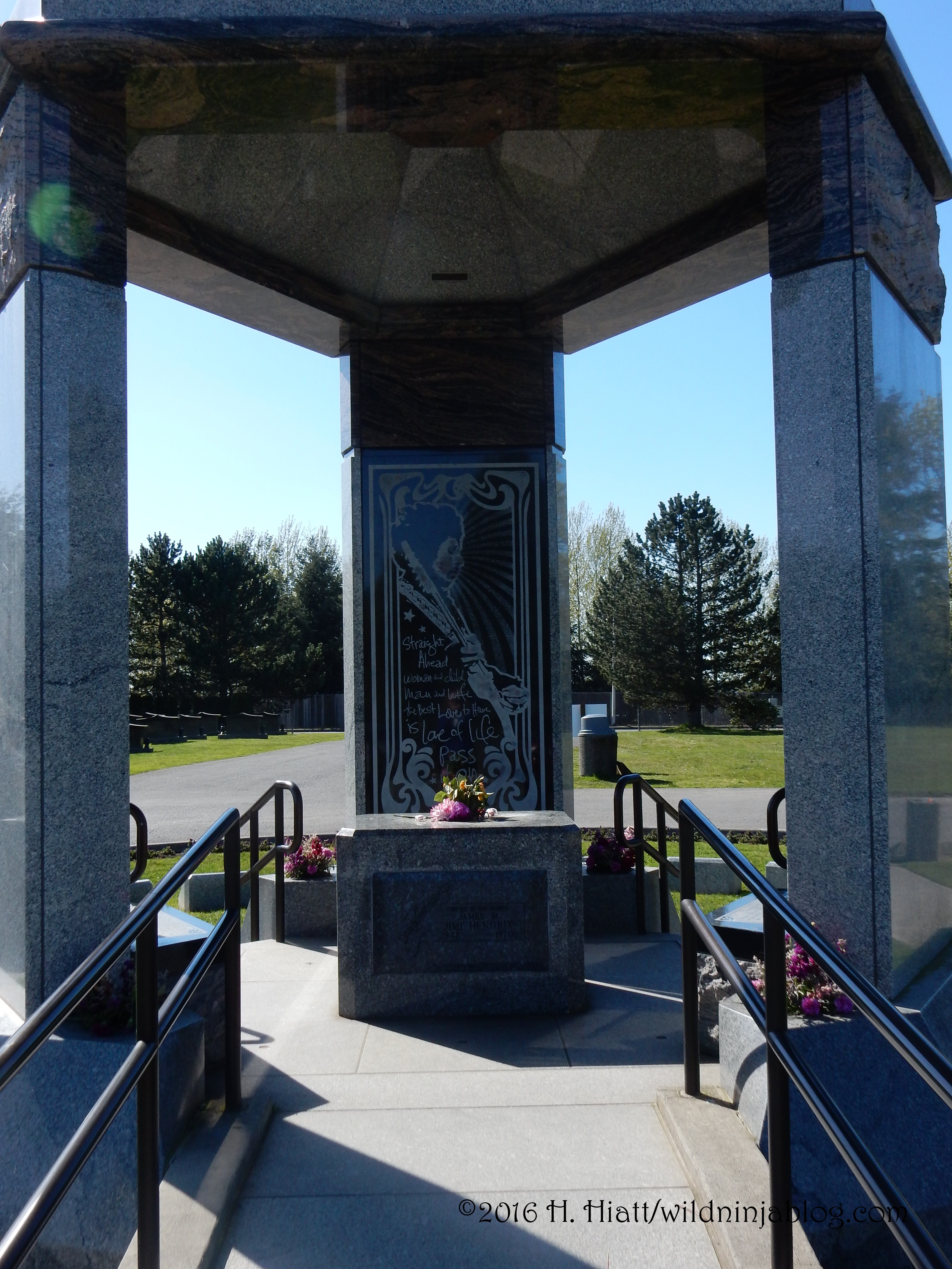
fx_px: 1320
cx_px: 476
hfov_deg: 39.7
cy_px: 634
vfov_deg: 51.4
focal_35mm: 36
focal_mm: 6.4
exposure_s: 1/800
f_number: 4
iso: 125
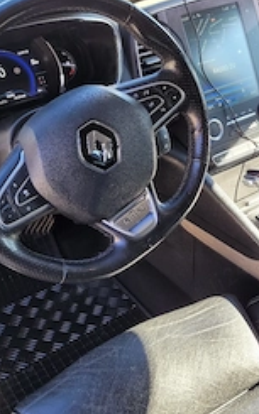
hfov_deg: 28.6
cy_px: 171
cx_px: 125
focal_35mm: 45
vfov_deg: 44.2
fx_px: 509
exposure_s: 1/100
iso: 50
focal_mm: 5.4
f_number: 1.8
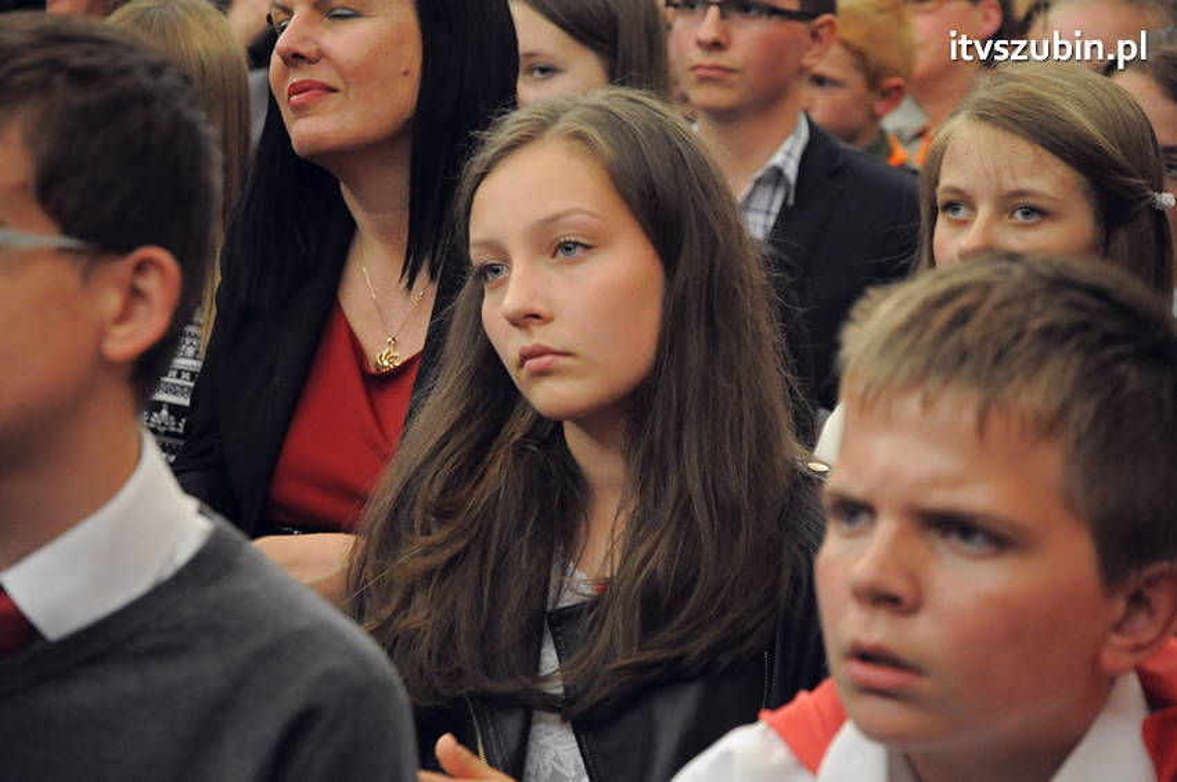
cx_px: 588
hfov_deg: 13.1
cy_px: 391
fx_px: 5144
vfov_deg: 8.7
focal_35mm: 158
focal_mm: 105
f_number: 5.6
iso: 2500
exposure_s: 1/80
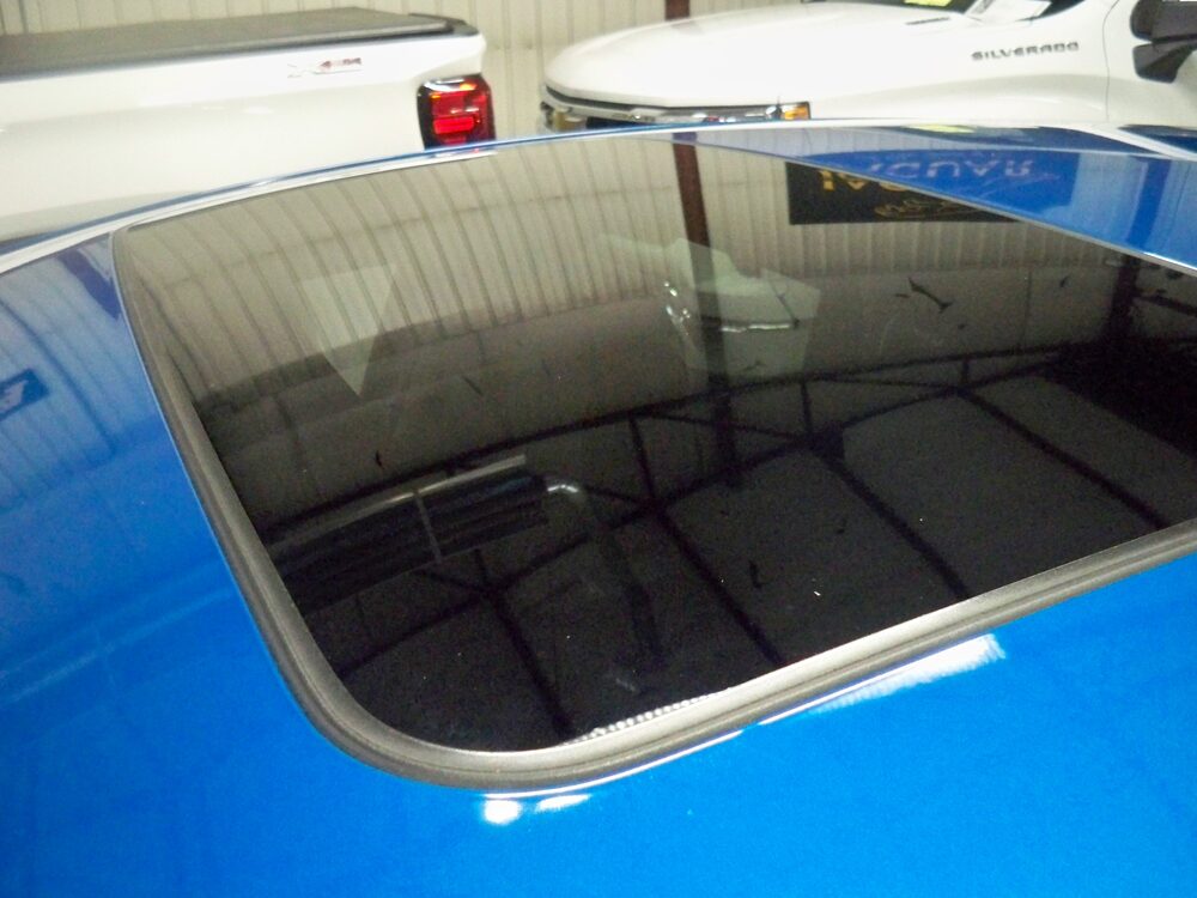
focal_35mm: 35
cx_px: 598
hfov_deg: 52.6
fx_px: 1210
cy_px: 449
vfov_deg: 40.7
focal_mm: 6.3
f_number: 3.1
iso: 1000
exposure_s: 1/60
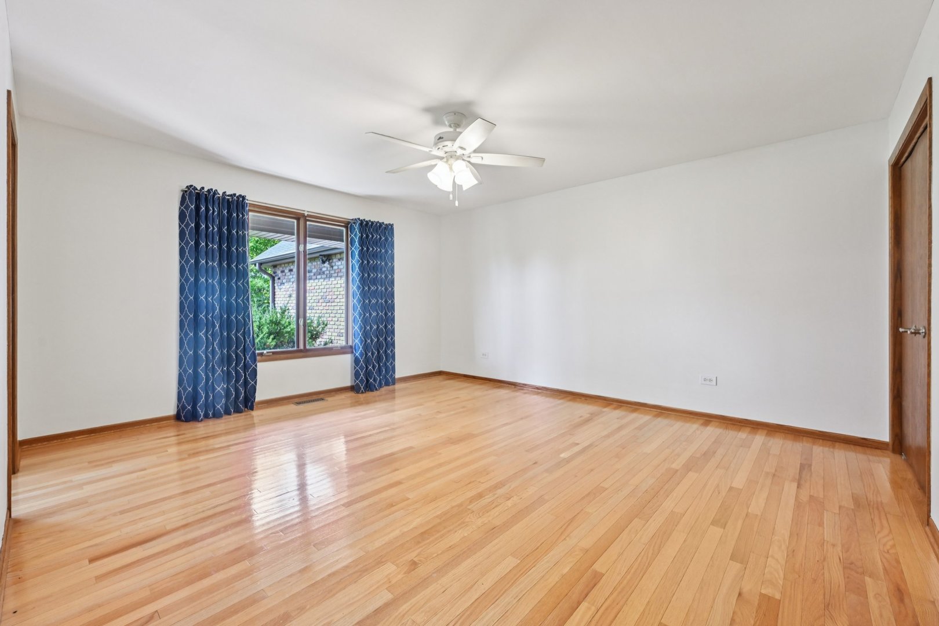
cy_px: 313
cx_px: 470
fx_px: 391
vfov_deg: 77.3
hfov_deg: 100.4
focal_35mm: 15
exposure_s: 1/30
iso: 800
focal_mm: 15
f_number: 8
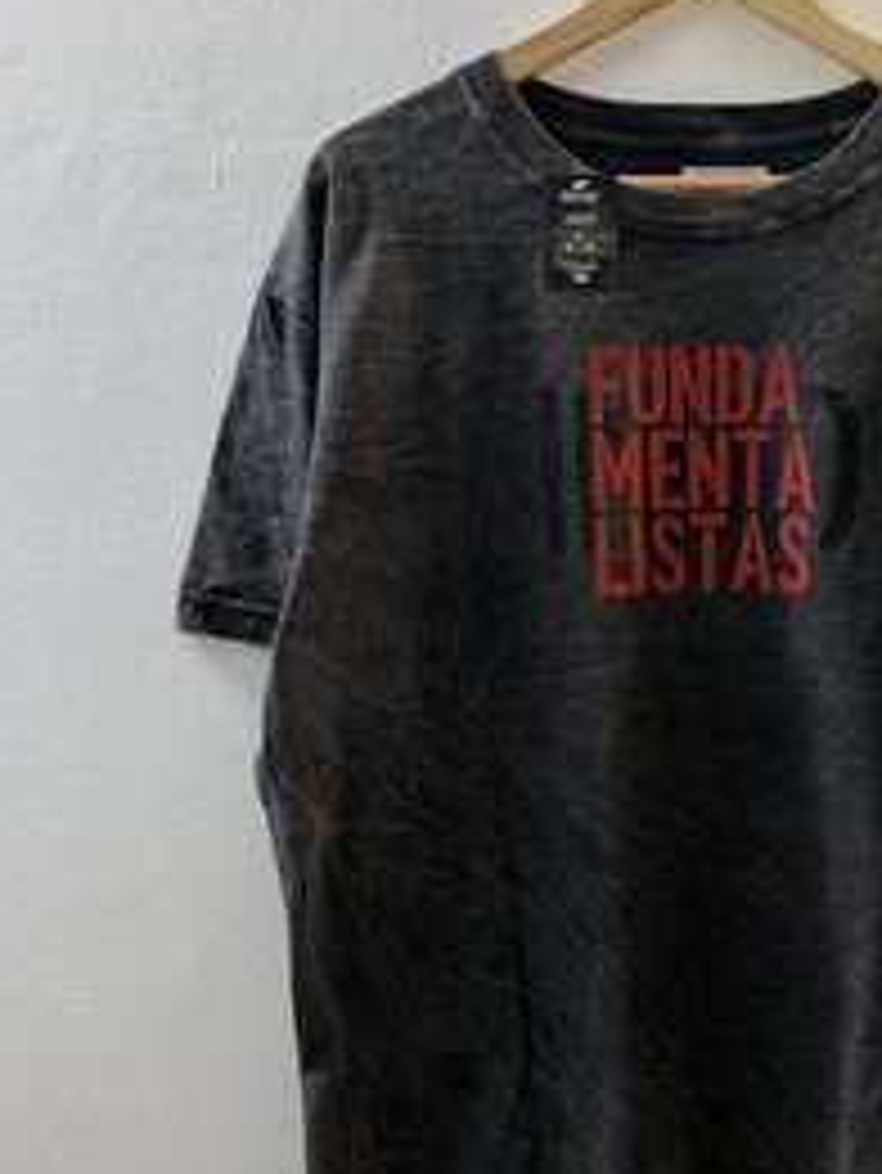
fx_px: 1663
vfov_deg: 38.9
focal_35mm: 49
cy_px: 596
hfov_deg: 29.0
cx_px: 711
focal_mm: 6.76
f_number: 1.78
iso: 125
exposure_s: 1/100
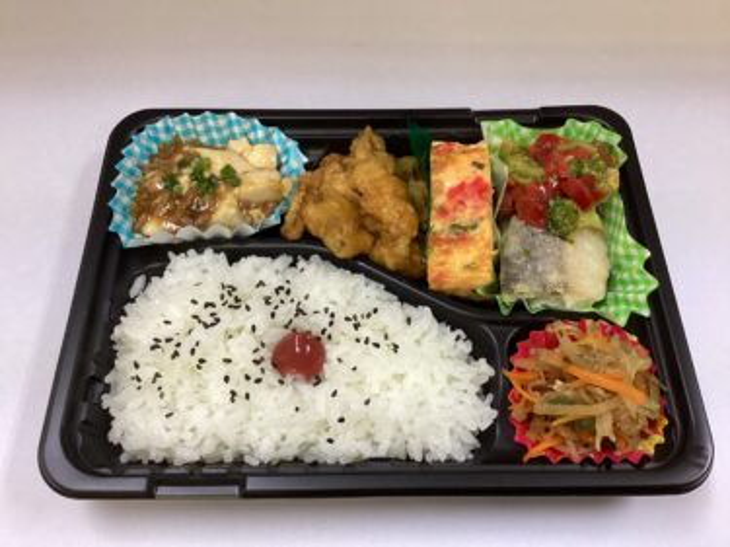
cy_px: 274
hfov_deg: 58.4
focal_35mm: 31
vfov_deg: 45.4
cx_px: 365
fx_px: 654
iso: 100
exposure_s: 1/50
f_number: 2.4
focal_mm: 3.3
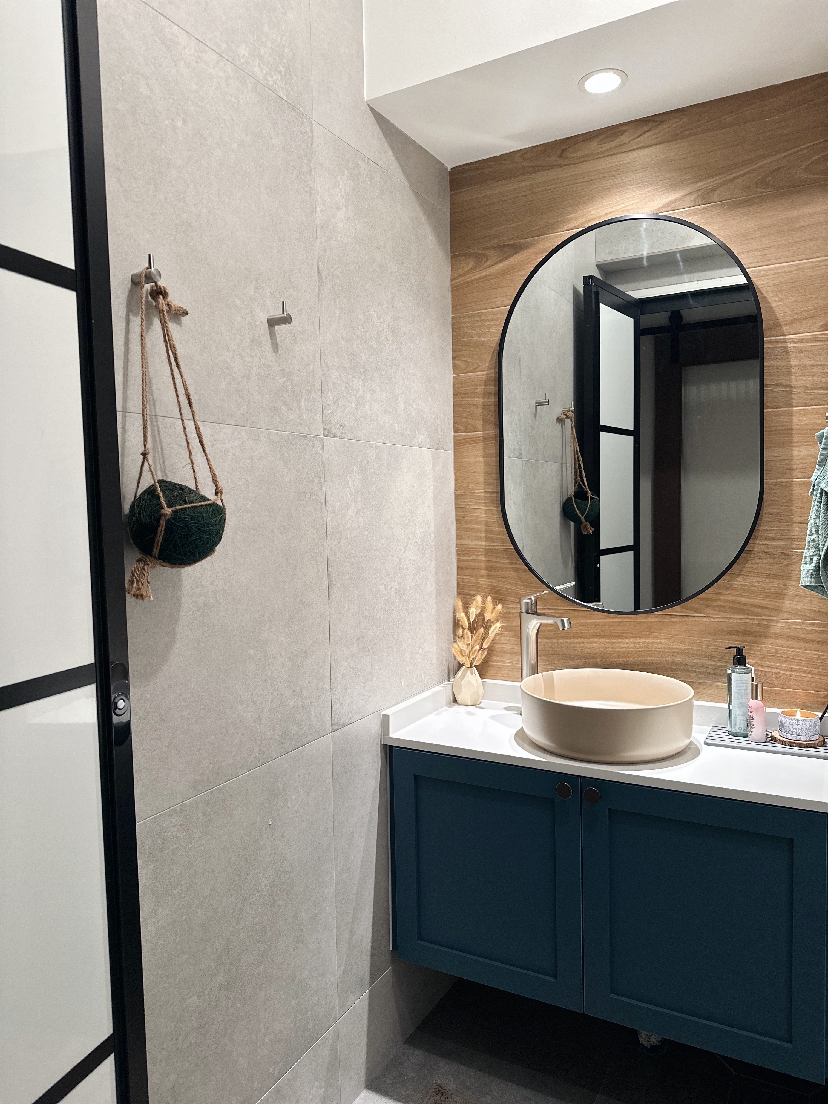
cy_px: 552
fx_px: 765
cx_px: 414
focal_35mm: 24
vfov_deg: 71.6
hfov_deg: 56.8
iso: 200
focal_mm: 6.86
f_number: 1.78
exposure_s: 1/100
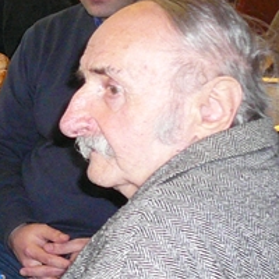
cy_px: 103
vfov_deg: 14.1
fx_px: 1131
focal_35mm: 124
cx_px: -220
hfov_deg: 12.8
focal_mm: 5.2
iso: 250
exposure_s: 1/30
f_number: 2.8
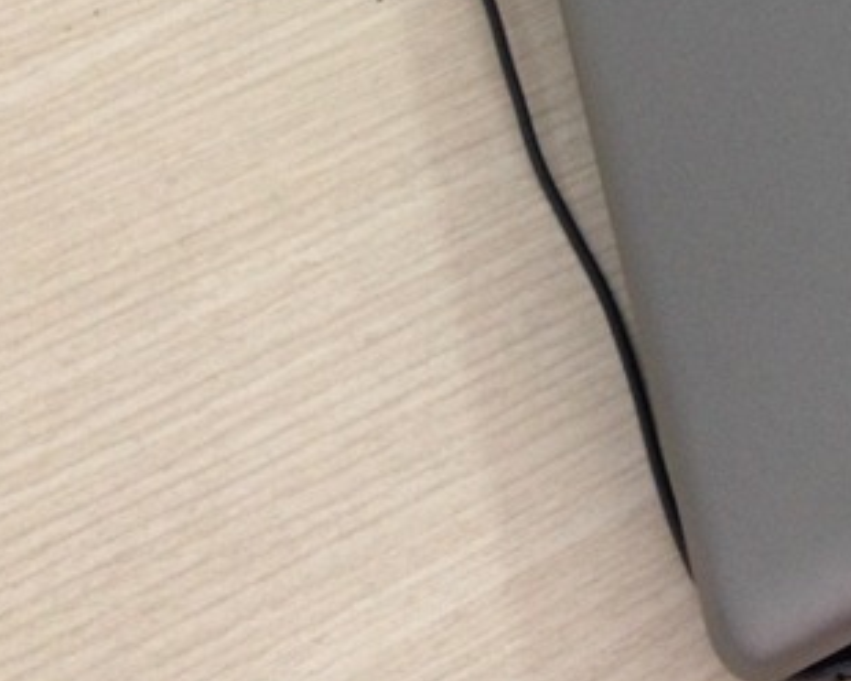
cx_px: 1038
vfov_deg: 17.6
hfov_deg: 21.3
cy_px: -135
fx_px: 2090
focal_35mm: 83
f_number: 2.4
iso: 200
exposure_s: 1/20
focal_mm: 4.12
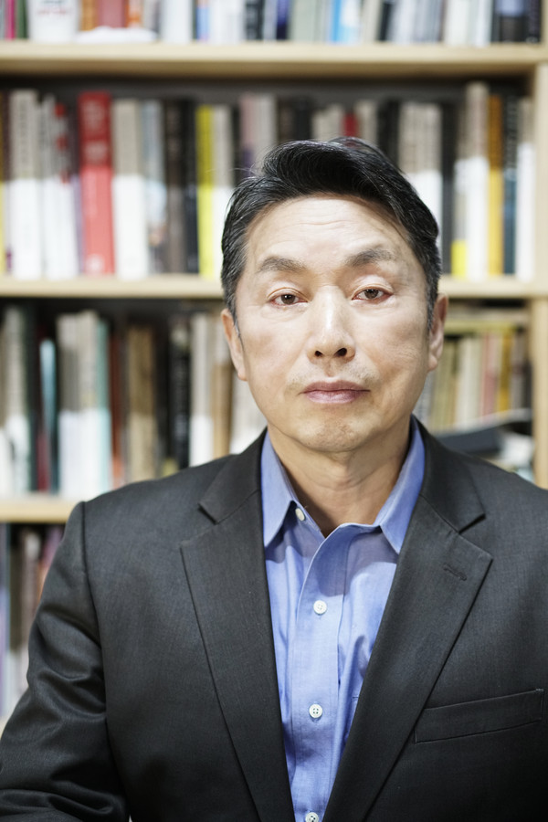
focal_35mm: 85
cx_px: 274
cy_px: 411
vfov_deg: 23.9
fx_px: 1941
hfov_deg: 16.1
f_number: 2.8
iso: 2500
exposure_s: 1/125
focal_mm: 85
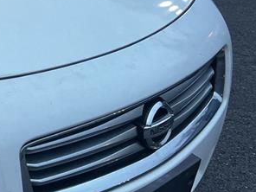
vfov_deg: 16.3
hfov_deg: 18.4
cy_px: 42
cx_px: -165
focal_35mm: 90
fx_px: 666
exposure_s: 1/121
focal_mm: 5.7
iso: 100
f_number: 1.5
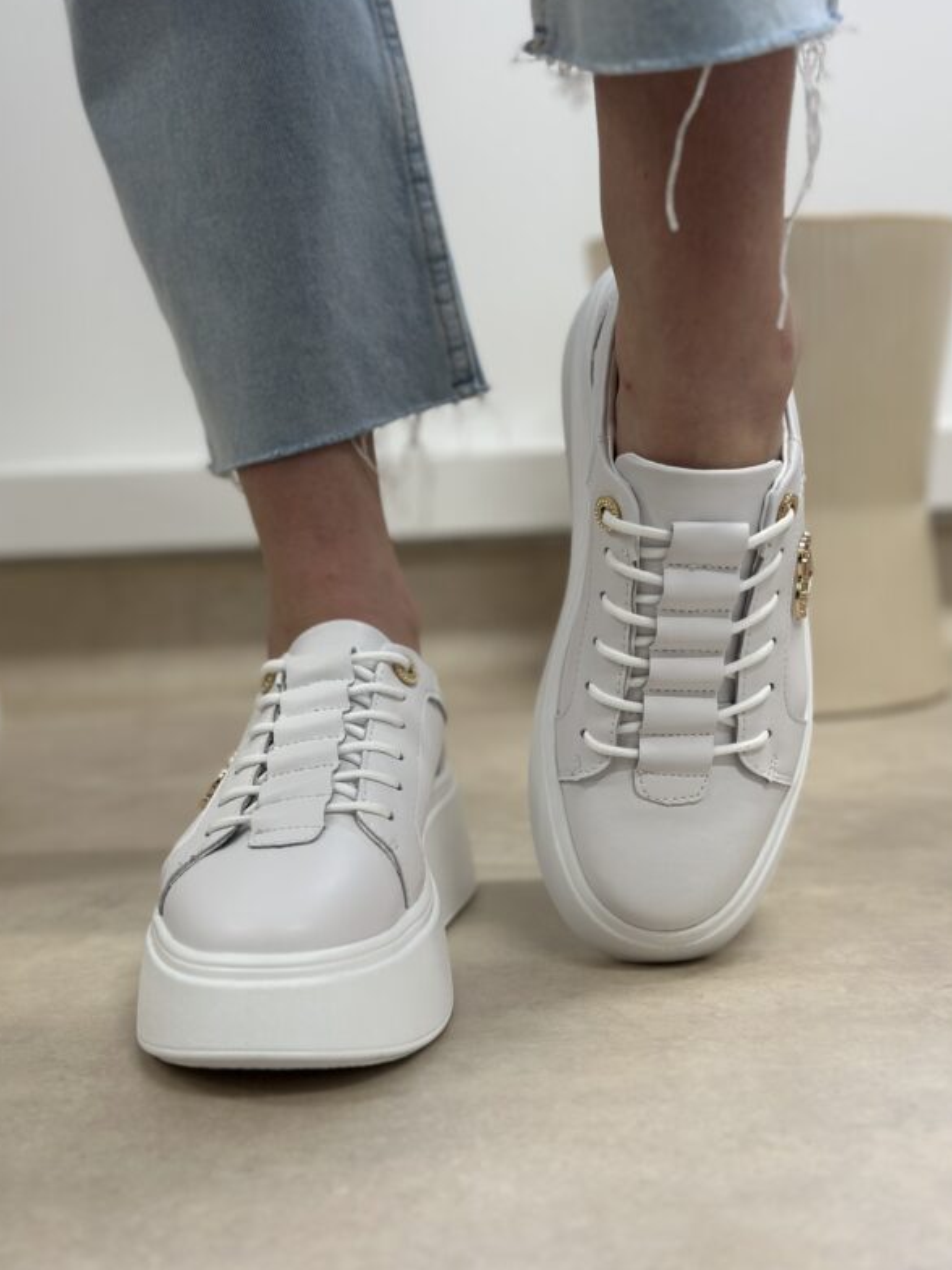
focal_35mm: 49
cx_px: 474
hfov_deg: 29.7
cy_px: 627
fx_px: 1797
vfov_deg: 38.9
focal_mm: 6.86
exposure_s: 1/100
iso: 125
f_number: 1.78
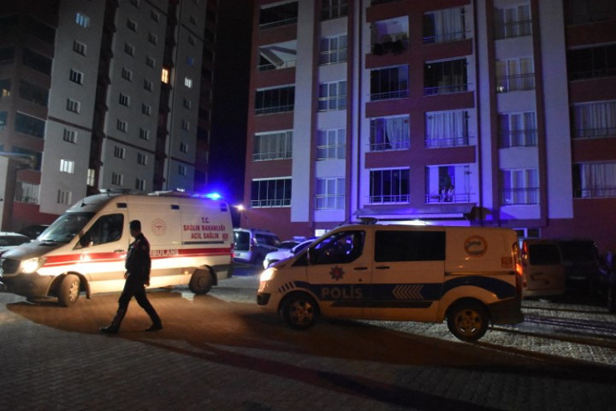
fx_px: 462
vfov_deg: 47.9
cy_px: 206
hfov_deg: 67.4
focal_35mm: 27
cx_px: 308
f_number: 3.5
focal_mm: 18
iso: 11400
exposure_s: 1/60
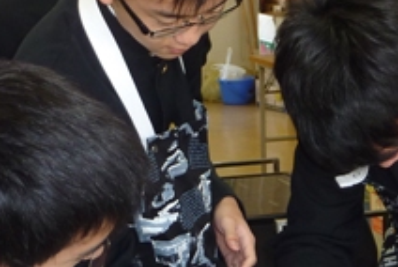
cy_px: 214
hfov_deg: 16.3
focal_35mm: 125
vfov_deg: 11.0
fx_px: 1384
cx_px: 280
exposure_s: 1/30
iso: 125
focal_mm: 6.5
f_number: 3.6
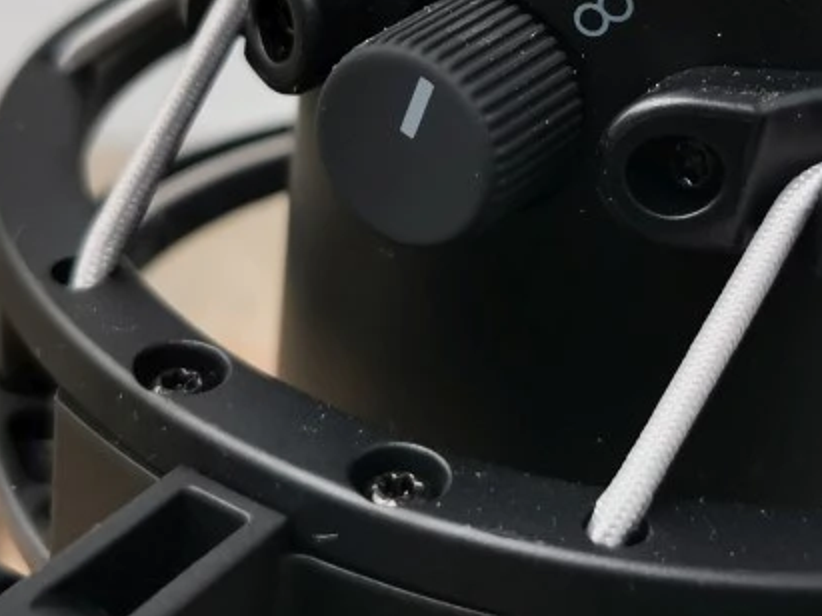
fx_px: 1804
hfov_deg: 25.6
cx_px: 468
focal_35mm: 76
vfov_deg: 19.1
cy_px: 70
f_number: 1.6
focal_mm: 5.56
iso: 200
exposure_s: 1/60
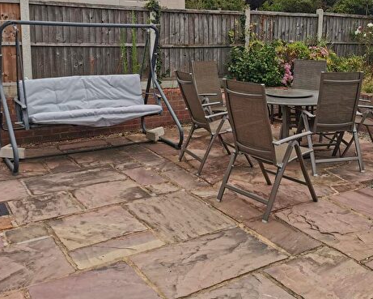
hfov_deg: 45.1
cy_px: 90
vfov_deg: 36.8
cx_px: 248
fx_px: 442
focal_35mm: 40
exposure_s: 1/1919
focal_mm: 5.56
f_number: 1.6
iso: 50
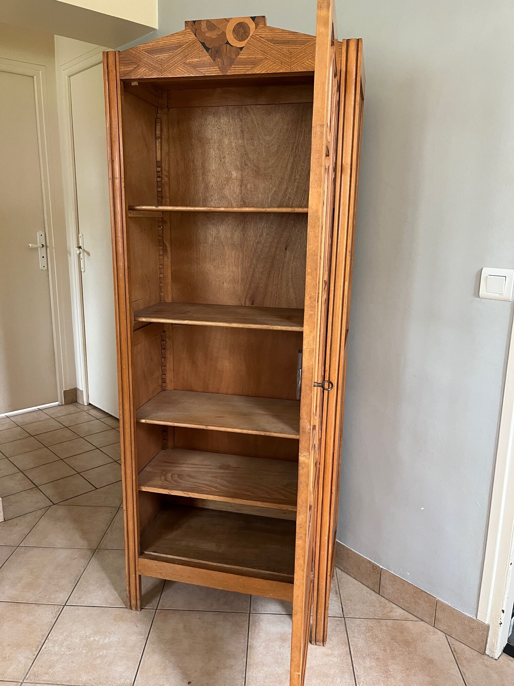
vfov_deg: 67.3
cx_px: 257
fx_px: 515
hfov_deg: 53.1
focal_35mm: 26
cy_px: 343
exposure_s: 1/60
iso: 250
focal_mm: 5.1
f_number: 1.6
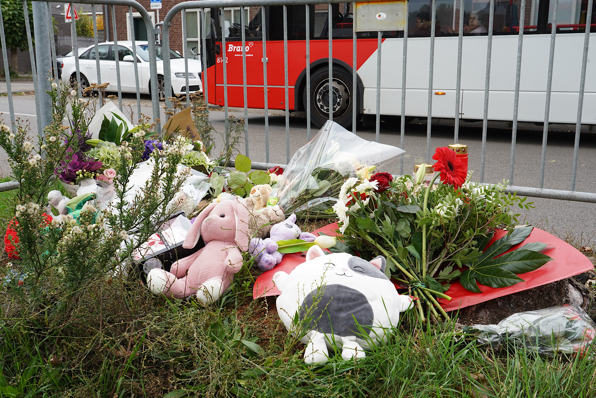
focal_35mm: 38
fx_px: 629
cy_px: 199
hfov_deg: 50.7
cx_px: 298
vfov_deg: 35.1
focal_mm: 38
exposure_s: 1/80
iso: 640
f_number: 14
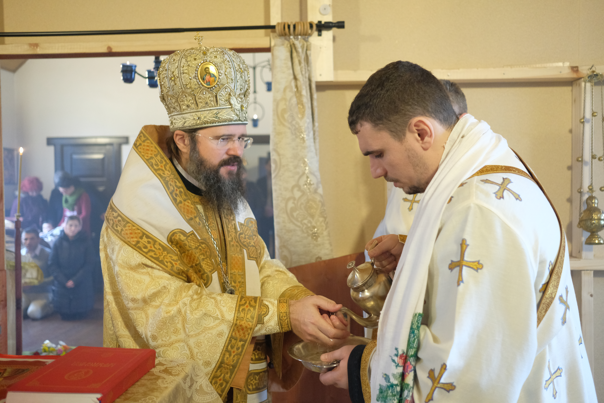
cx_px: 302
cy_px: 202
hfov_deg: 54.4
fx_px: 587
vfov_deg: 37.9
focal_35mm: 35
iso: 2500
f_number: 2
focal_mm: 23
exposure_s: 1/80
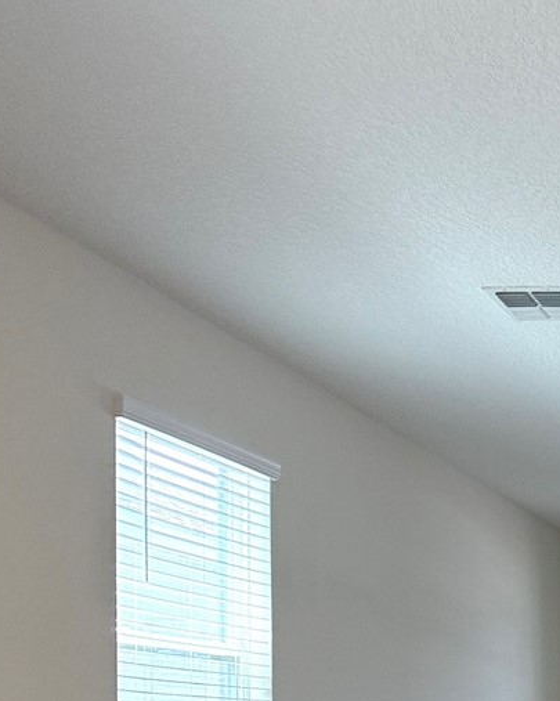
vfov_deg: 24.2
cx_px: 933
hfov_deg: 17.6
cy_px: 752
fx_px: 1534
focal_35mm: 74
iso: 200
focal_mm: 6.76
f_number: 1.78
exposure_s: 1/218
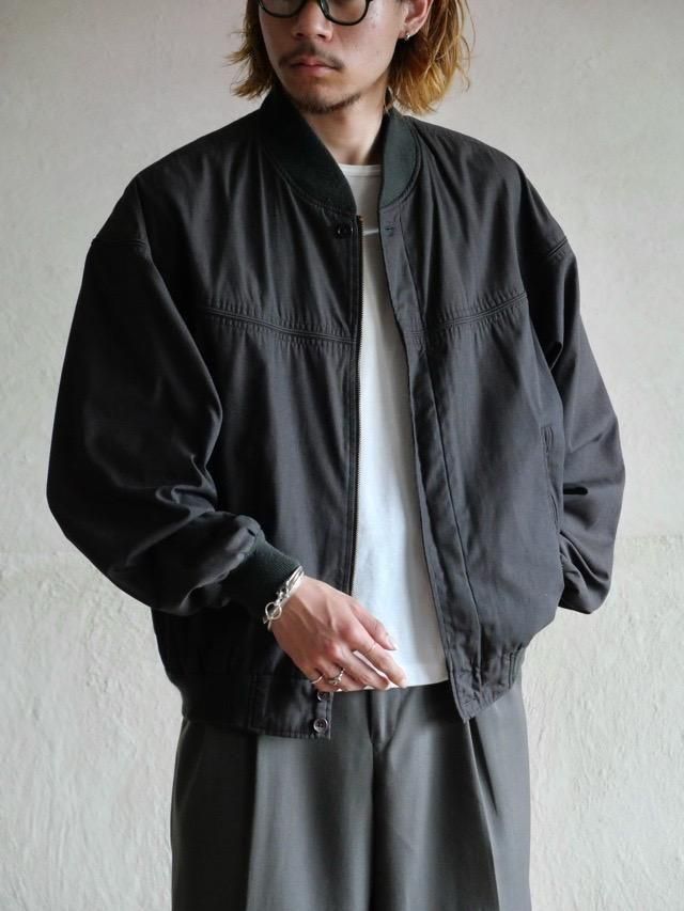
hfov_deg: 12.4
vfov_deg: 16.4
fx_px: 3161
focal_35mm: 120
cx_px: 342
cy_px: 456
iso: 3200
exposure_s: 1/50
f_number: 4
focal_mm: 60
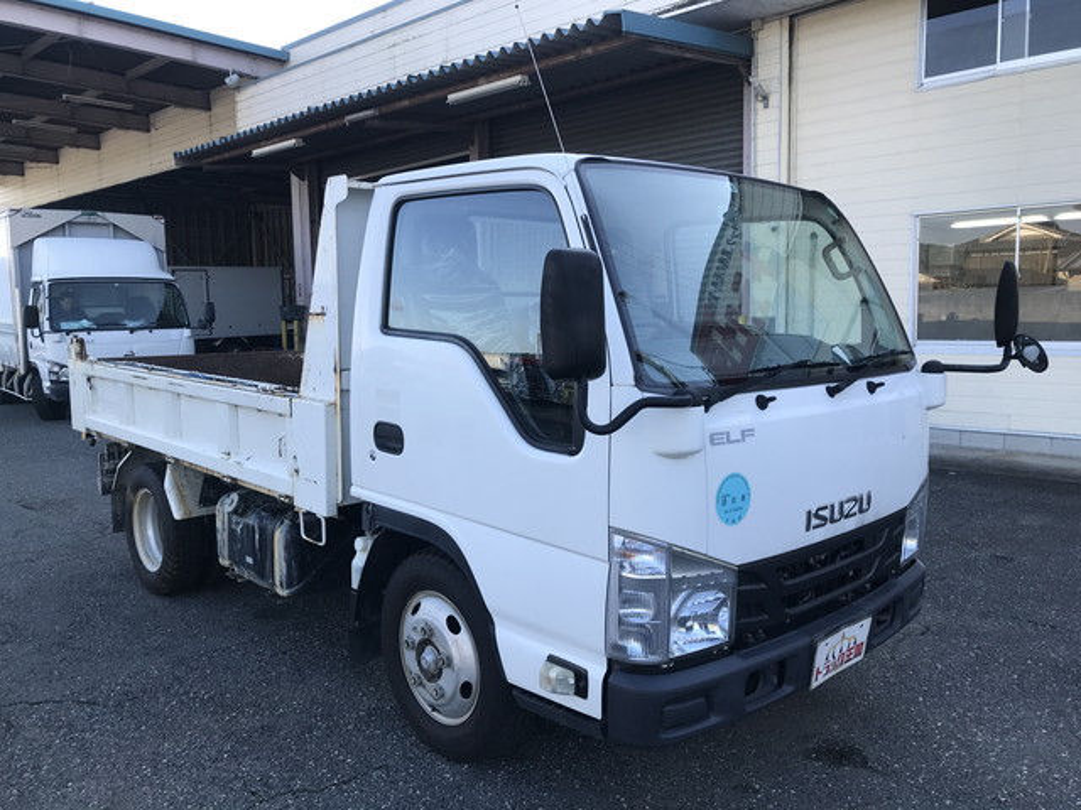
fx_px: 874
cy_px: 405
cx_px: 540
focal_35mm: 28
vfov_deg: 49.7
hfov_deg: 63.4
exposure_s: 1/416
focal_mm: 3.99
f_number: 1.8
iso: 20
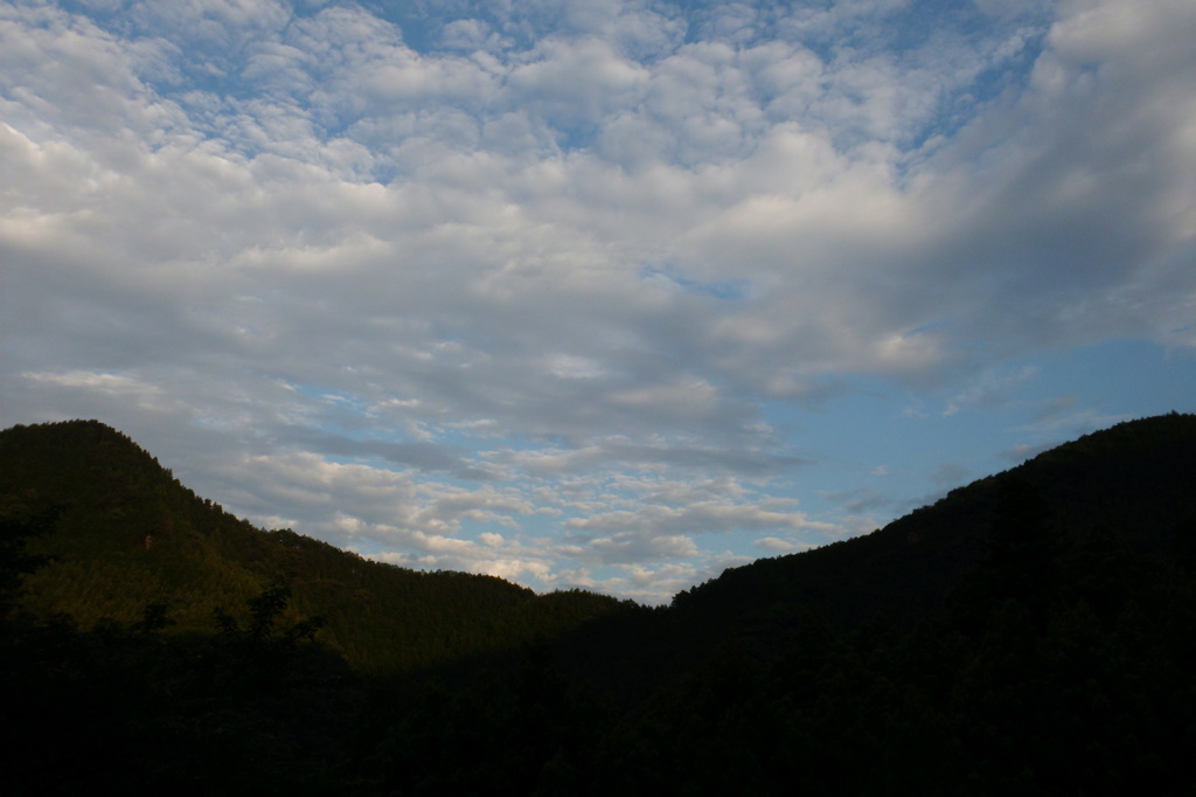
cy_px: 398
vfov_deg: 46.4
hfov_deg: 65.5
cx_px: 598
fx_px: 930
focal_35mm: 28
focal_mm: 5
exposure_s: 1/430
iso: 100
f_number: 4.5
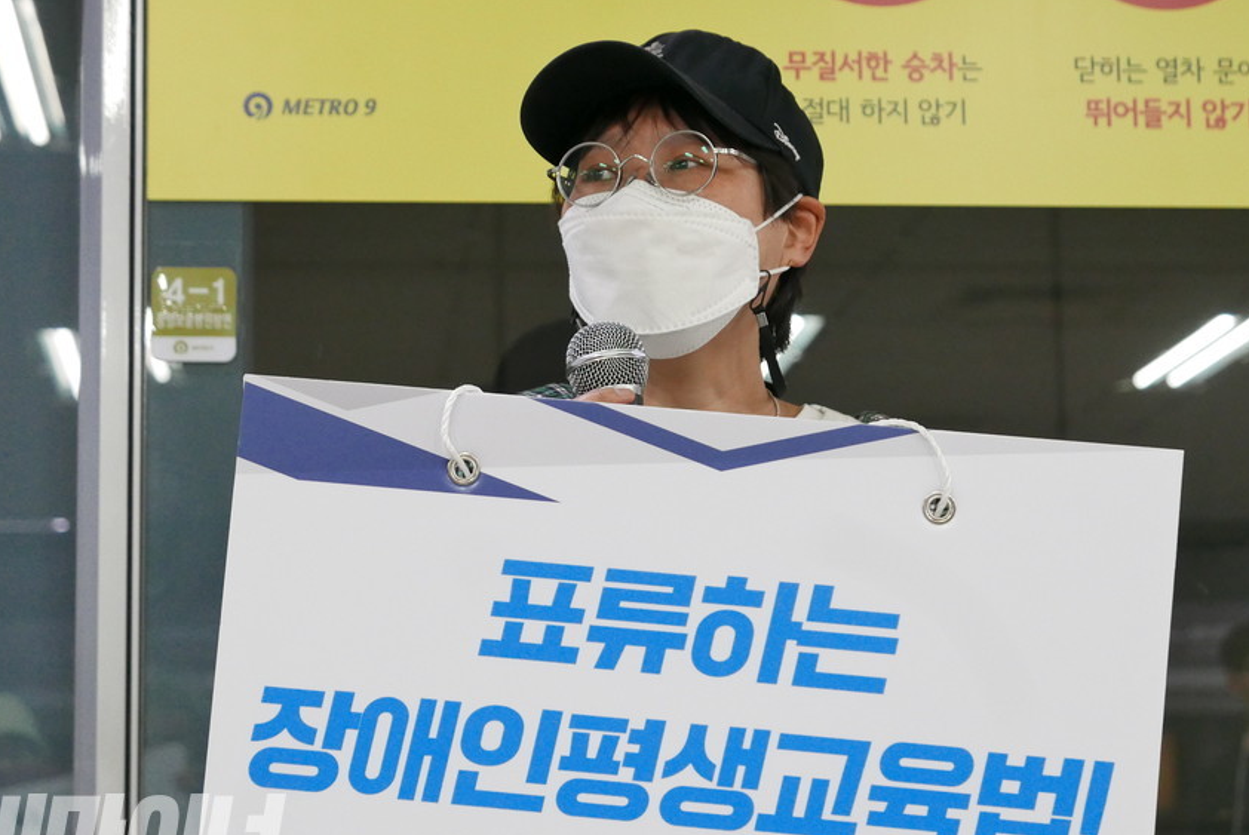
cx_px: 650
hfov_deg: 20.8
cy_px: 414
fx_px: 3403
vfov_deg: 14.0
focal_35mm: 98
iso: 1600
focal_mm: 34
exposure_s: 1/125
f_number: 2.8
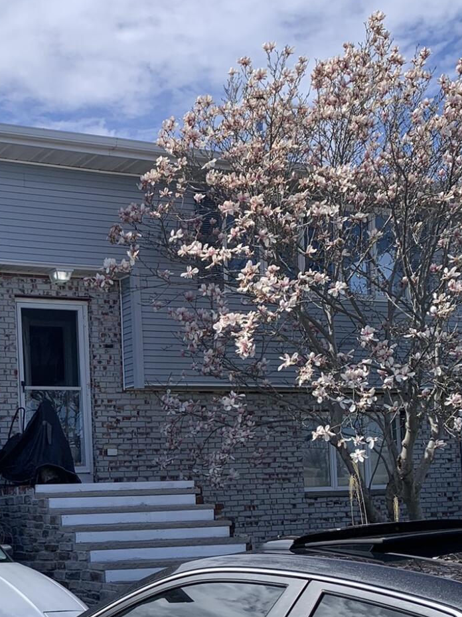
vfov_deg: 33.3
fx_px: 997
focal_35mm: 56
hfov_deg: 24.9
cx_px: 0
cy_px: 497
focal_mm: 4.25
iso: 25
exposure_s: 1/1779
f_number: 1.8
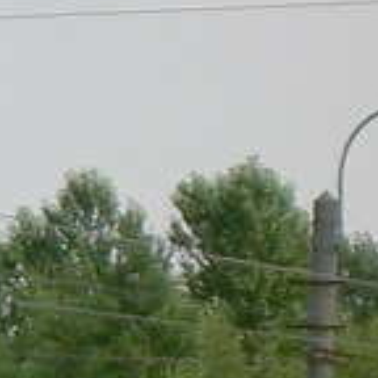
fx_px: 7326
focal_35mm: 593
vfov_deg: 2.9
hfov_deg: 2.9
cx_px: -798
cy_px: 830
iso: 50
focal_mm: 16.8
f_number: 4.9
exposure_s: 1/320
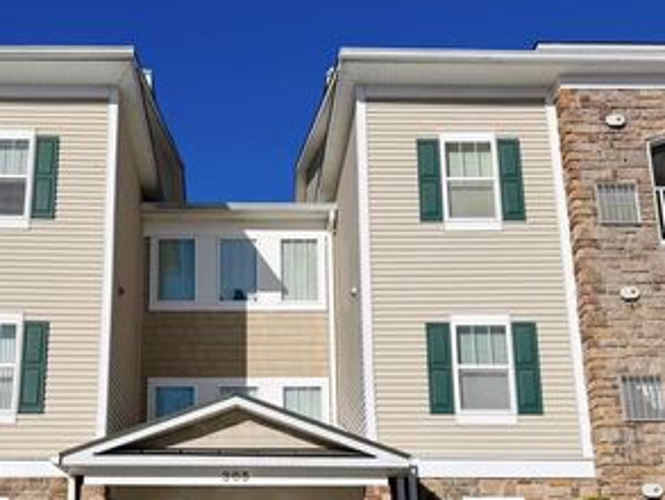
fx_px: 788
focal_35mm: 41
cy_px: 403
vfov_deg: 34.1
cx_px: 256
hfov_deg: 45.4
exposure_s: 1/12346
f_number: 1.78
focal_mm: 6.76
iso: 80
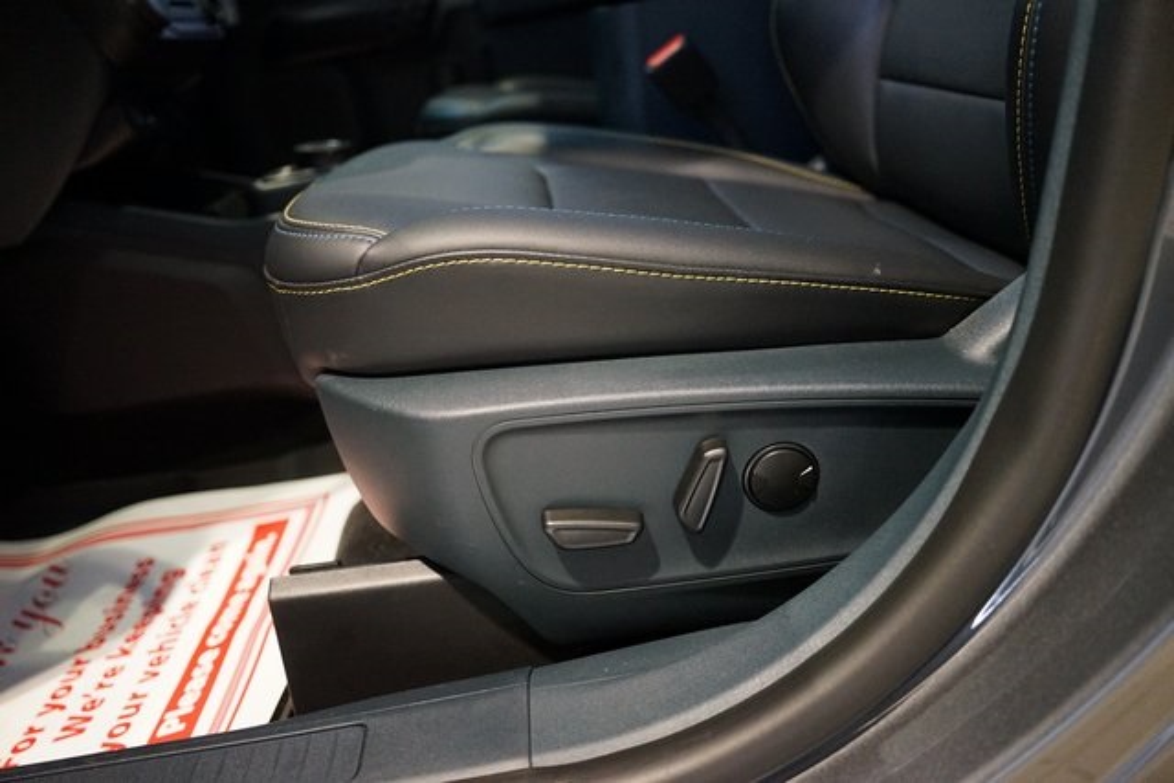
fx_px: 913
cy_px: 392
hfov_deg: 65.5
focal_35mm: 28
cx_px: 587
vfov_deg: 46.4
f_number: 2.8
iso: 6400
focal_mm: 28
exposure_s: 1/60
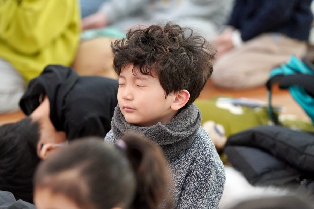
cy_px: 104
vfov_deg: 6.9
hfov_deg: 10.3
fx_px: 1744
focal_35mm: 200
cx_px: 157
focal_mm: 200
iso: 4000
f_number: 4
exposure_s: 1/250
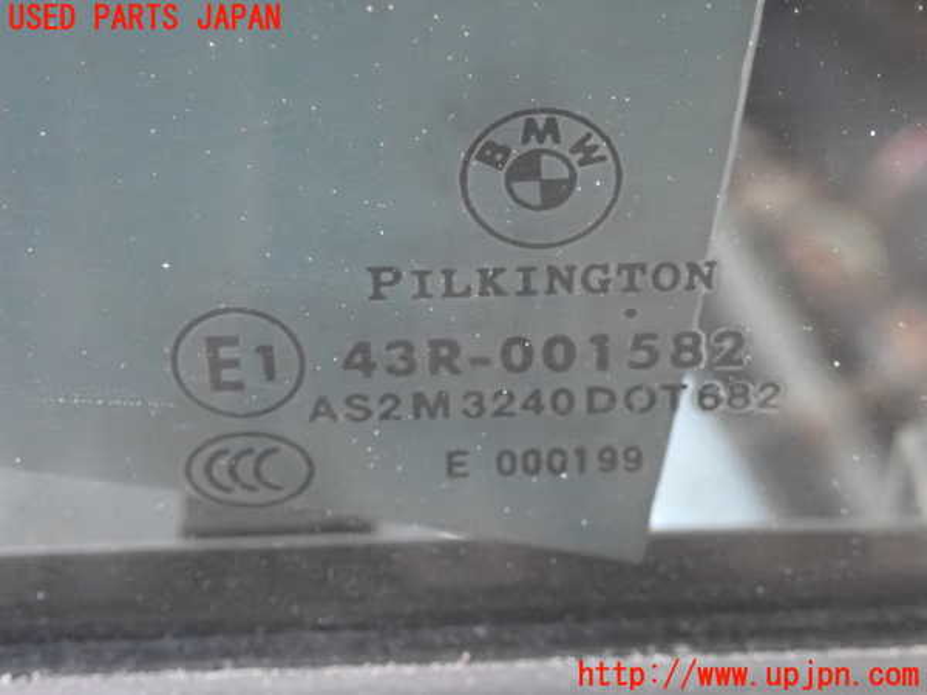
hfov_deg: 25.3
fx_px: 2062
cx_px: 464
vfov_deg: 19.1
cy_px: 348
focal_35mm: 77
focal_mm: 13.65
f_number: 4.1
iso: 2000
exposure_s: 1/50
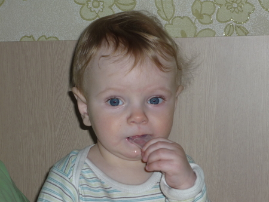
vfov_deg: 14.8
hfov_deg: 19.6
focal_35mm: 100
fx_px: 778
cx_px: 134
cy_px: 101
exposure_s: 1/60
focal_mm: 16.5
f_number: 5.1
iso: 100
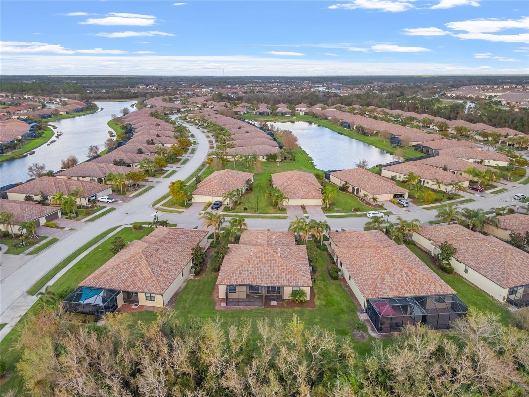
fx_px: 367
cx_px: 264
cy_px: 198
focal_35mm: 24
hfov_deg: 71.6
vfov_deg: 56.8
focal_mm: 6.72
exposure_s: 1/320
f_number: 1.7
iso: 100
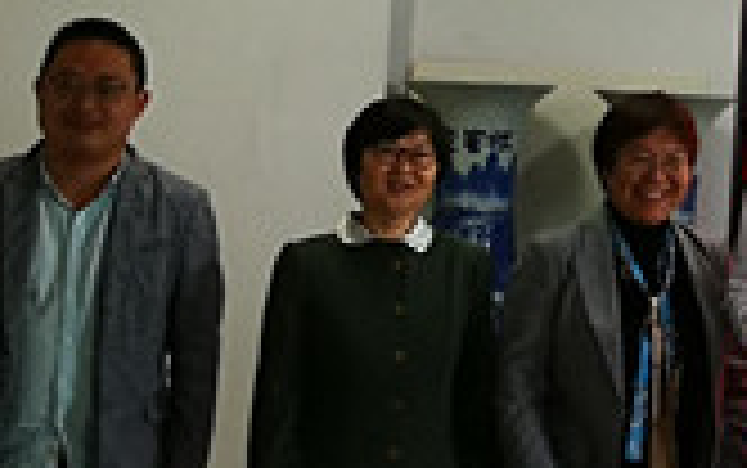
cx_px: 1296
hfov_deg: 10.7
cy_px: -94
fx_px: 3748
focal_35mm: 184
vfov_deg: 7.1
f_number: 1.6
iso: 80
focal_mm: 3.95
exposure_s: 1/50
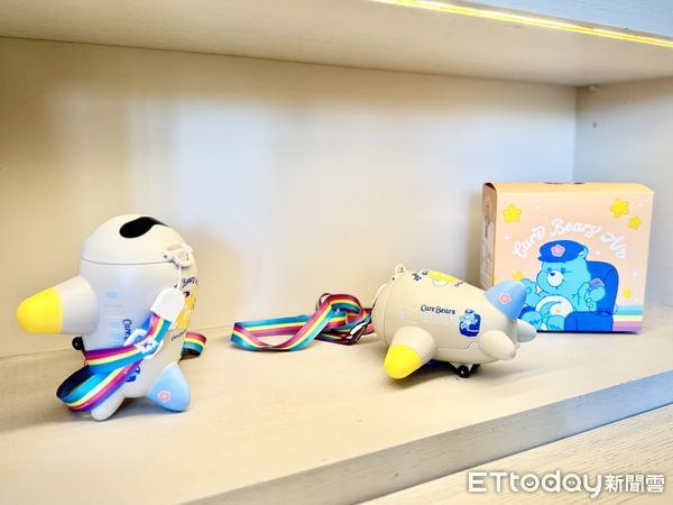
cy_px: 252
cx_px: 336
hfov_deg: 71.6
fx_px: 467
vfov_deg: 56.8
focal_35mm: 24
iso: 200
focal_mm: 6.76
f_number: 1.78
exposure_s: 1/121
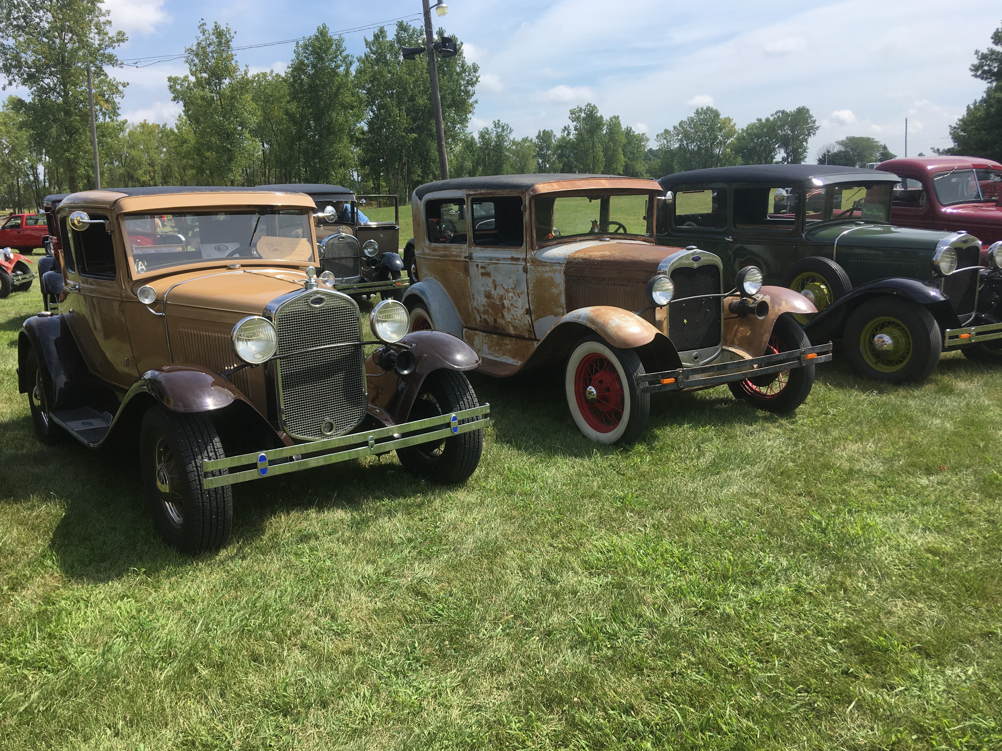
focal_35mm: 30
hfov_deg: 60.0
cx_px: 489
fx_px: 868
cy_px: 369
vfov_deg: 46.8
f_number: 2.2
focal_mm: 4.15
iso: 25
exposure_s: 1/1304
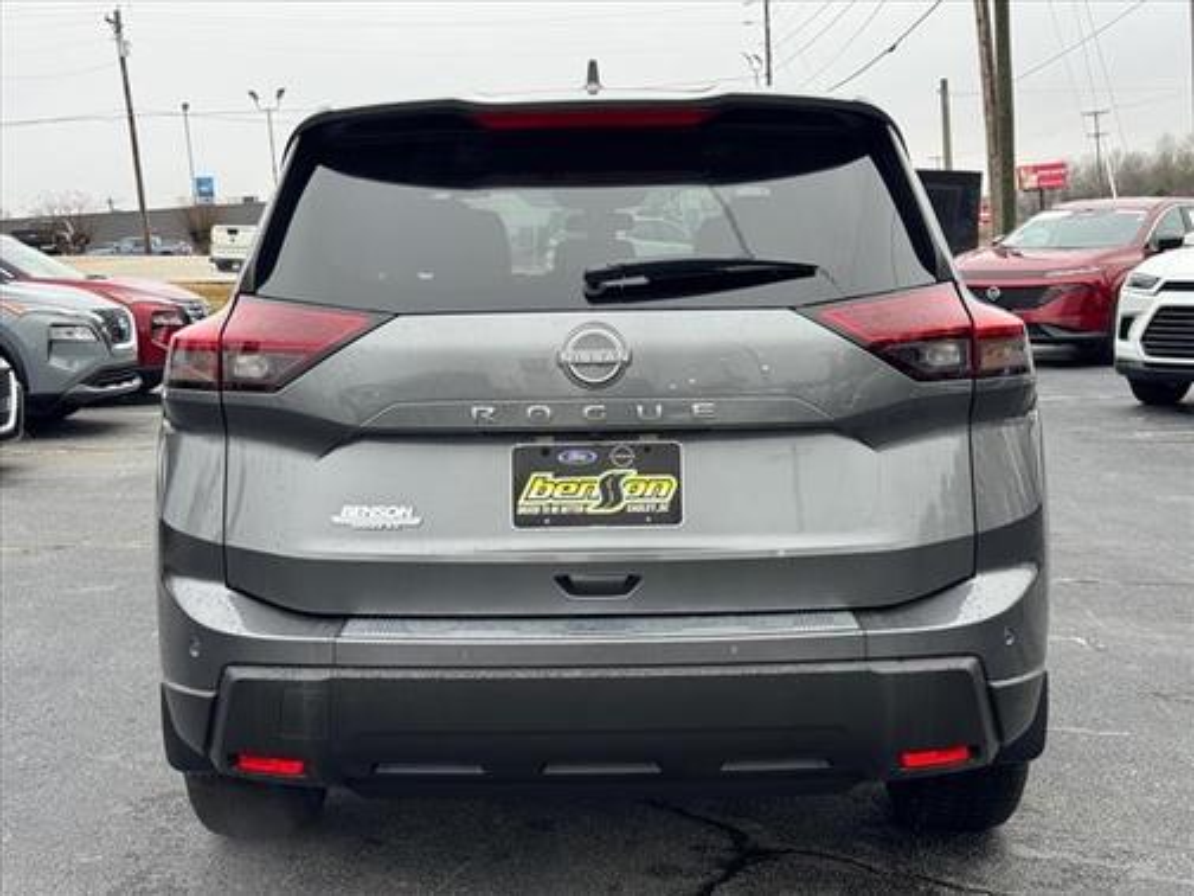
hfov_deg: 39.7
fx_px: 1656
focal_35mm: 48
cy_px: 448
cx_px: 597
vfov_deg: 30.3
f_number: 1.78
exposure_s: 1/318
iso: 64
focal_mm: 6.76
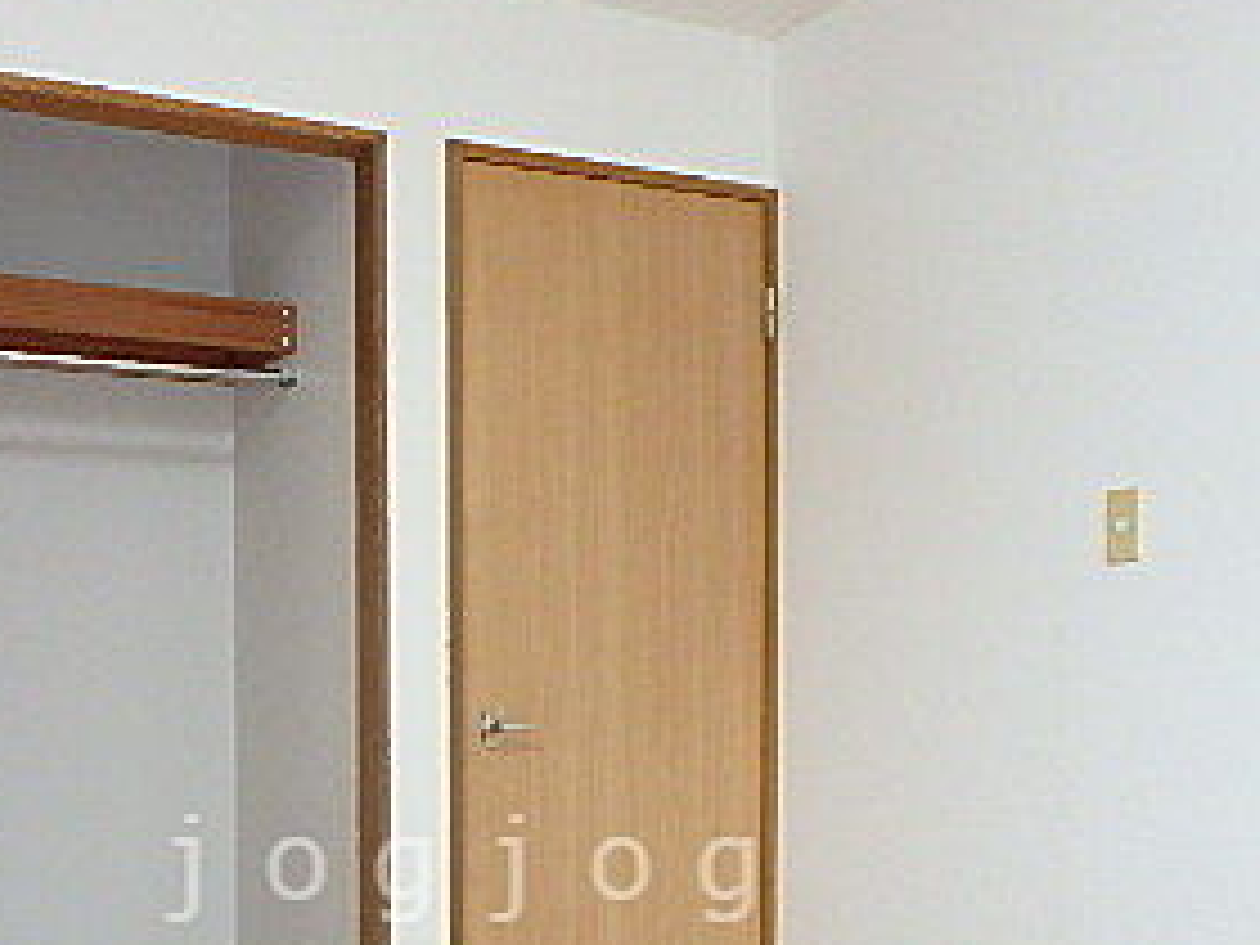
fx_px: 1747
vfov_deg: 28.9
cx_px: 472
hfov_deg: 39.4
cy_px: 868
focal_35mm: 48
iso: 400
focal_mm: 3.7
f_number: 3.5
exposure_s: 1/30
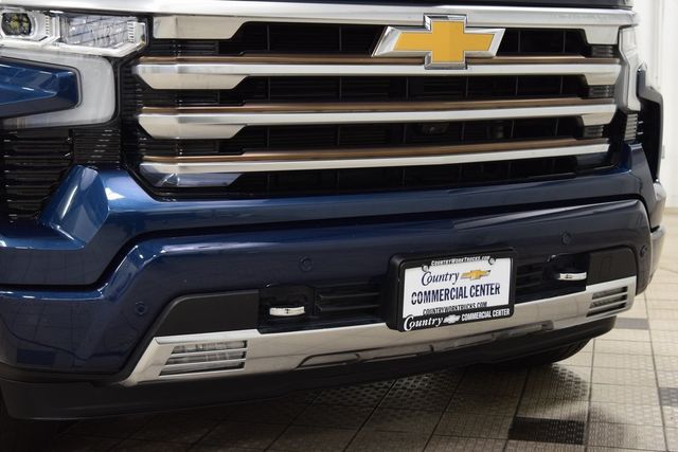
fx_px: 1017
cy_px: 226
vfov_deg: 25.1
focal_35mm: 54
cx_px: 339
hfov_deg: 36.9
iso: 640
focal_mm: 36
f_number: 6.3
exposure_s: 1/15
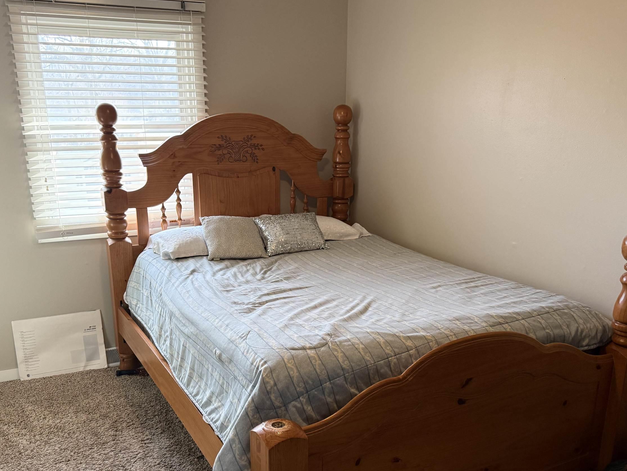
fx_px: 598
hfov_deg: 55.3
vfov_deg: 42.5
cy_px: 306
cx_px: 297
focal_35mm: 33
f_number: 1.78
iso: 250
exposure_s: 1/60
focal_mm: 6.76
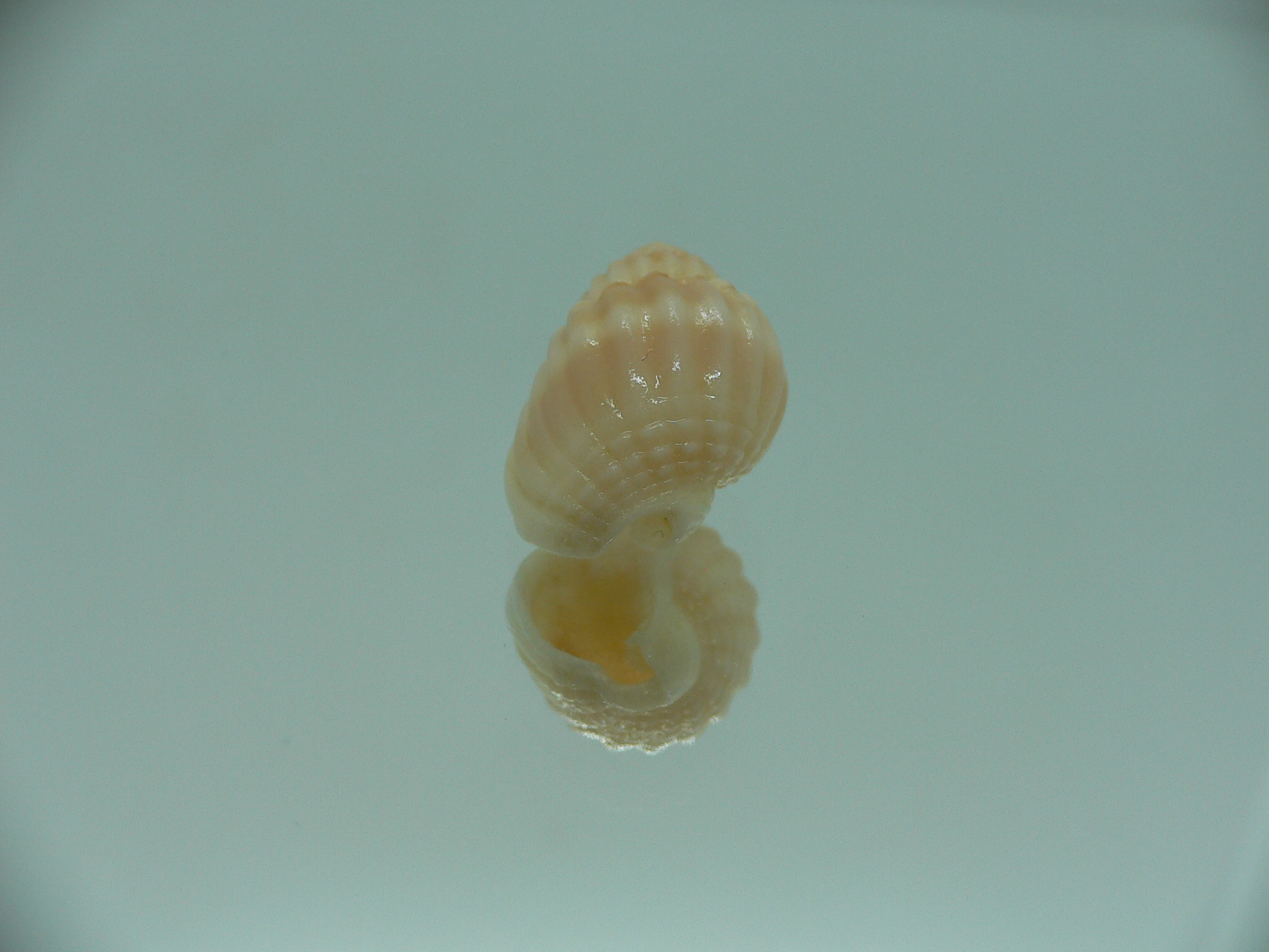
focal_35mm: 35
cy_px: 476
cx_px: 634
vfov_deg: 40.7
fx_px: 1283
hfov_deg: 52.6
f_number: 2.8
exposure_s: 1/80
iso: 80
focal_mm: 4.6
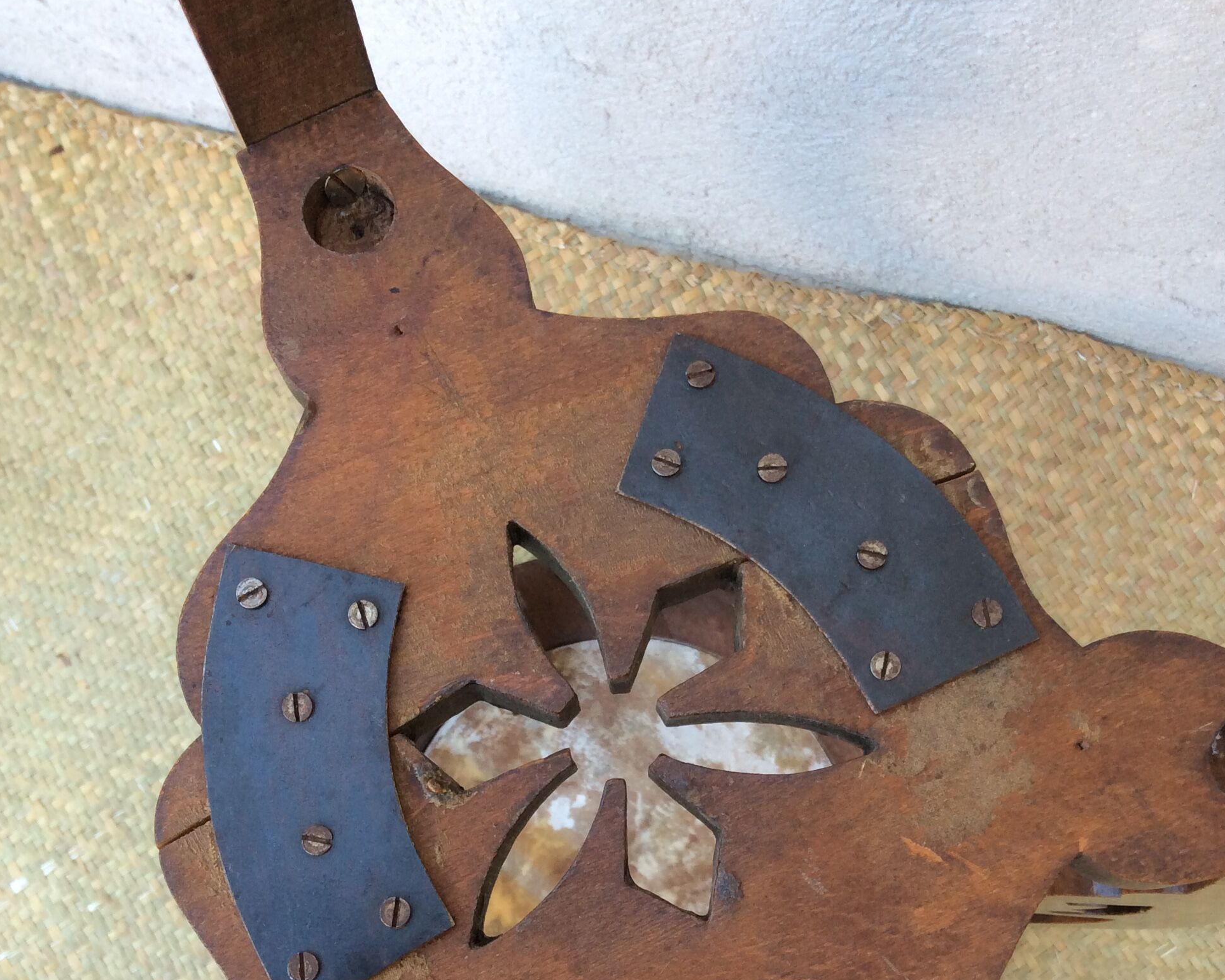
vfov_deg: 35.0
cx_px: 614
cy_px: 727
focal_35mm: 42
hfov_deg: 43.8
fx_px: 1523
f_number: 2.4
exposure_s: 1/50
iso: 40
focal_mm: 3.3
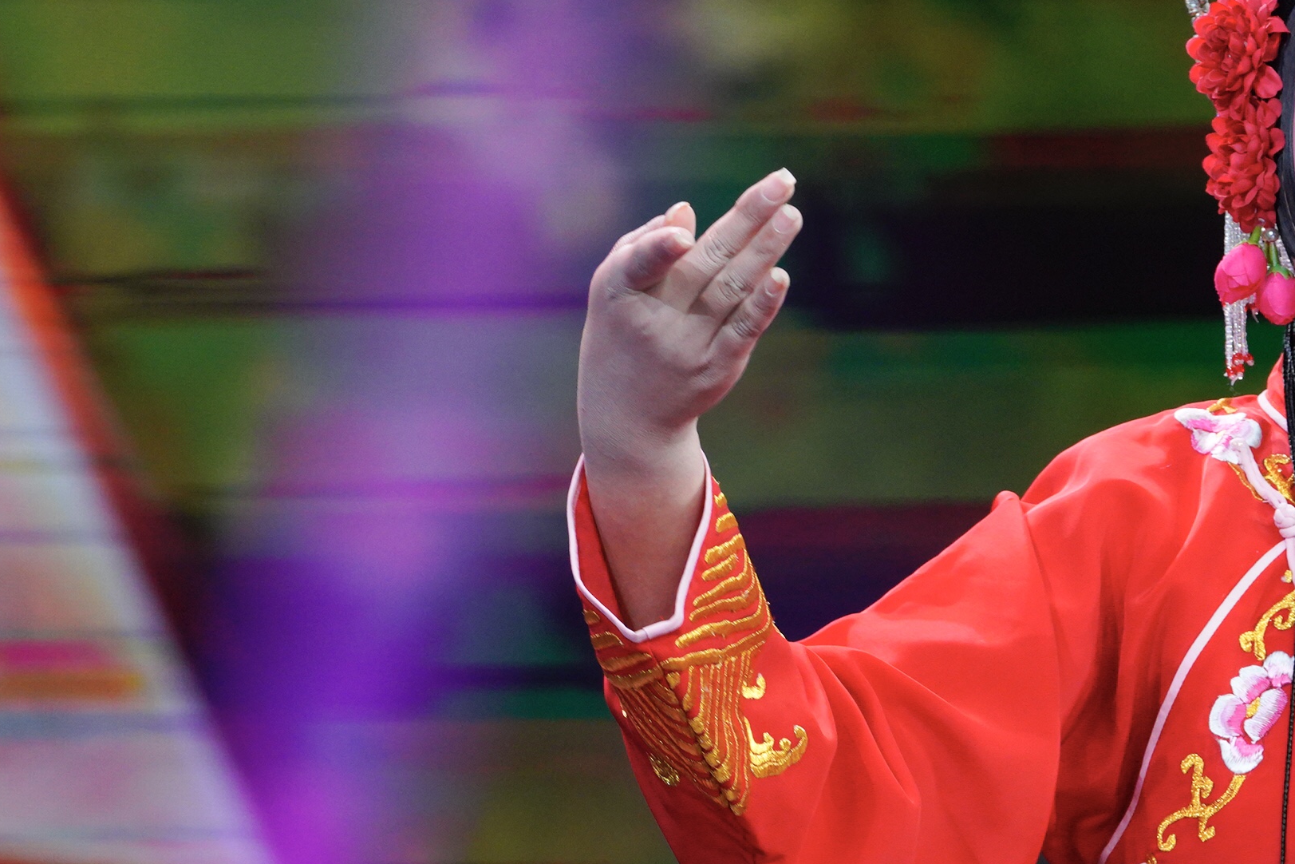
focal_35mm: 571
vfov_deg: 2.4
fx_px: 20539
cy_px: 720
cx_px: 1464
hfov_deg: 3.6
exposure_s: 1/250
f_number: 5.6
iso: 1600
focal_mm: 195
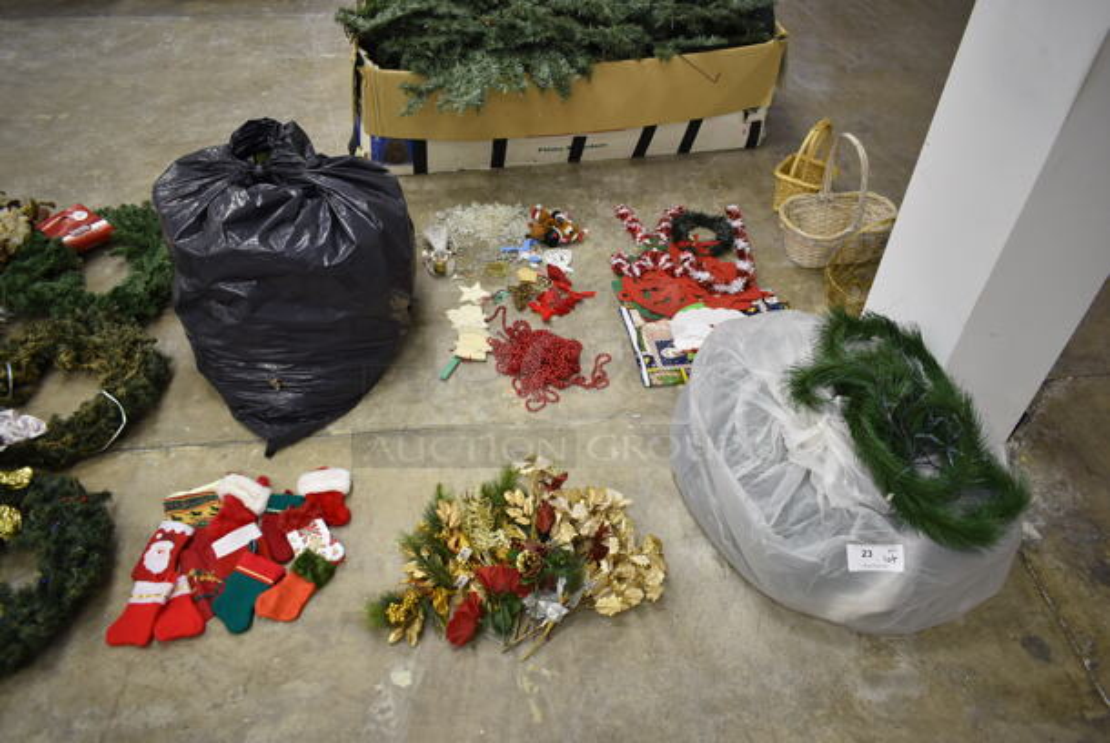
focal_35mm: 27
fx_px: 833
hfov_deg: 67.3
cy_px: 372
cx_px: 555
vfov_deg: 48.0
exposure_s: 1/30
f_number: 3.5
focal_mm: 18
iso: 450
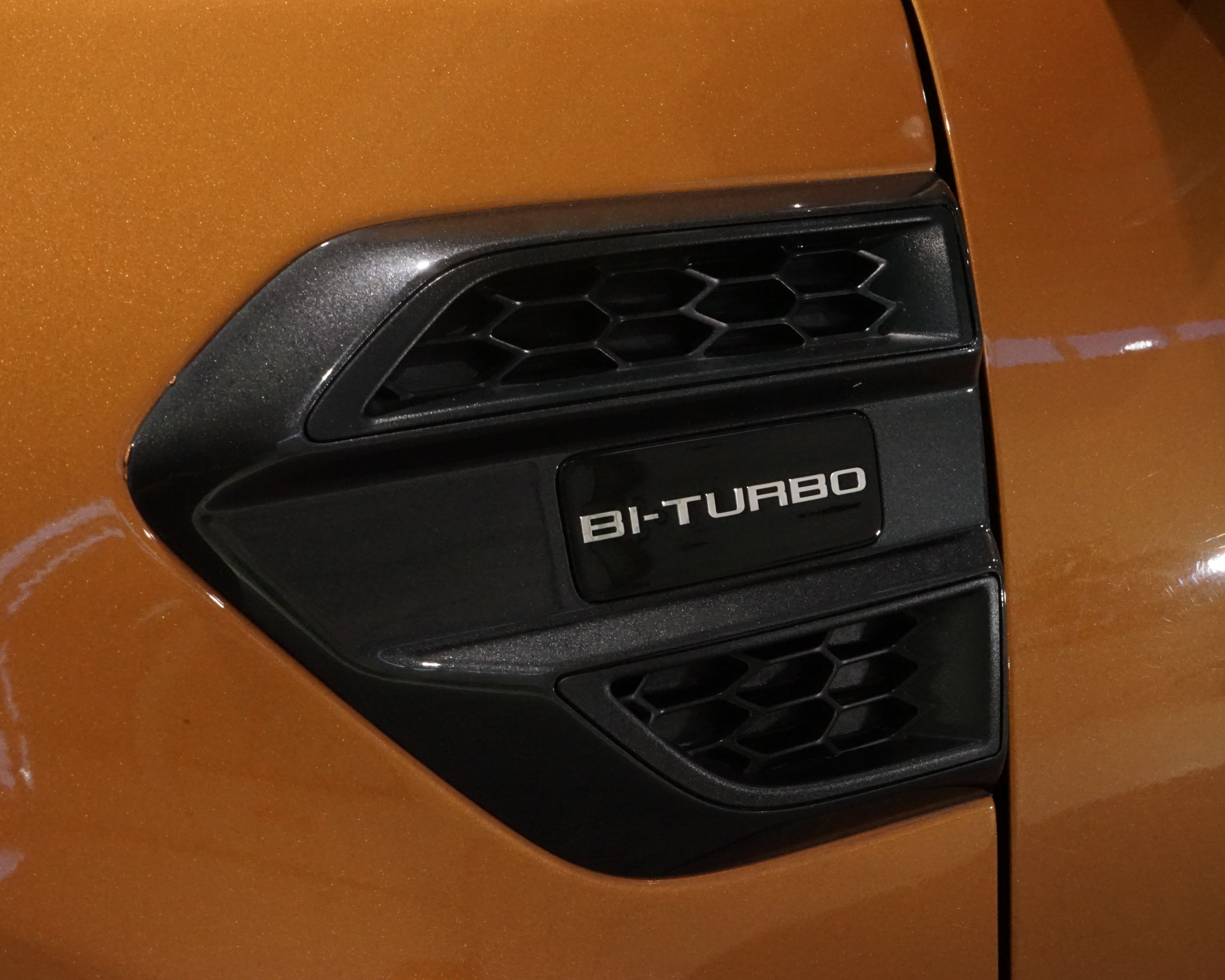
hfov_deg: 35.9
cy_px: 489
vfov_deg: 29.1
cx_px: 711
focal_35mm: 52
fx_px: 1885
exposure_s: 1/25
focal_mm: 46
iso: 6400
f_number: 25
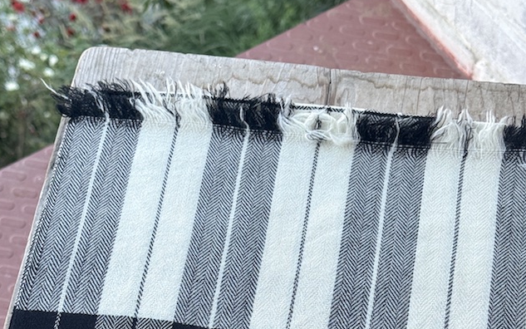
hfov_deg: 25.8
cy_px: 298
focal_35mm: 80
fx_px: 1147
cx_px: 272
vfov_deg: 16.1
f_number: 1.78
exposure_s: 1/261
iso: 64
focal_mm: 6.76
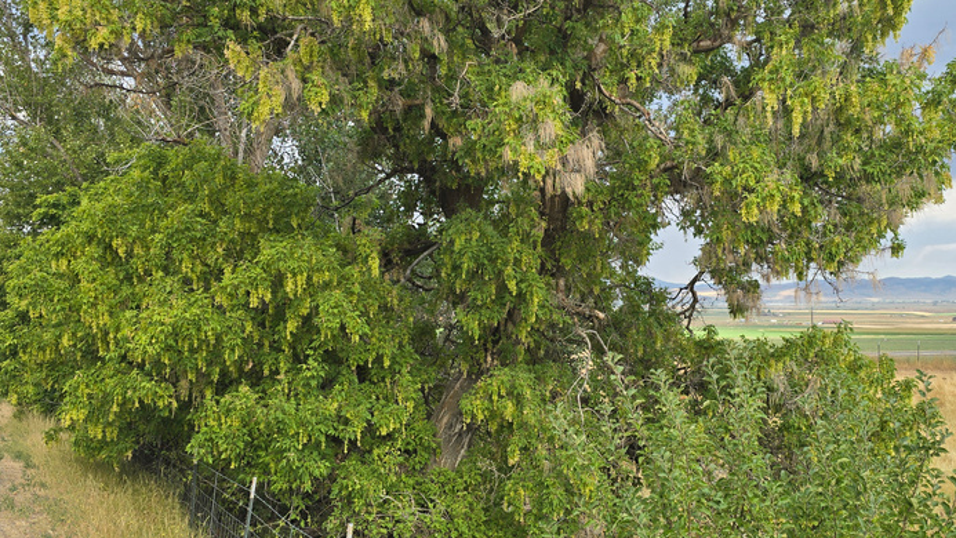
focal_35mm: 37
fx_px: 938
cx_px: 539
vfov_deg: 31.9
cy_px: 225
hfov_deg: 53.8
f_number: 1.7
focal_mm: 6.3
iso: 12
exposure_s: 1/228
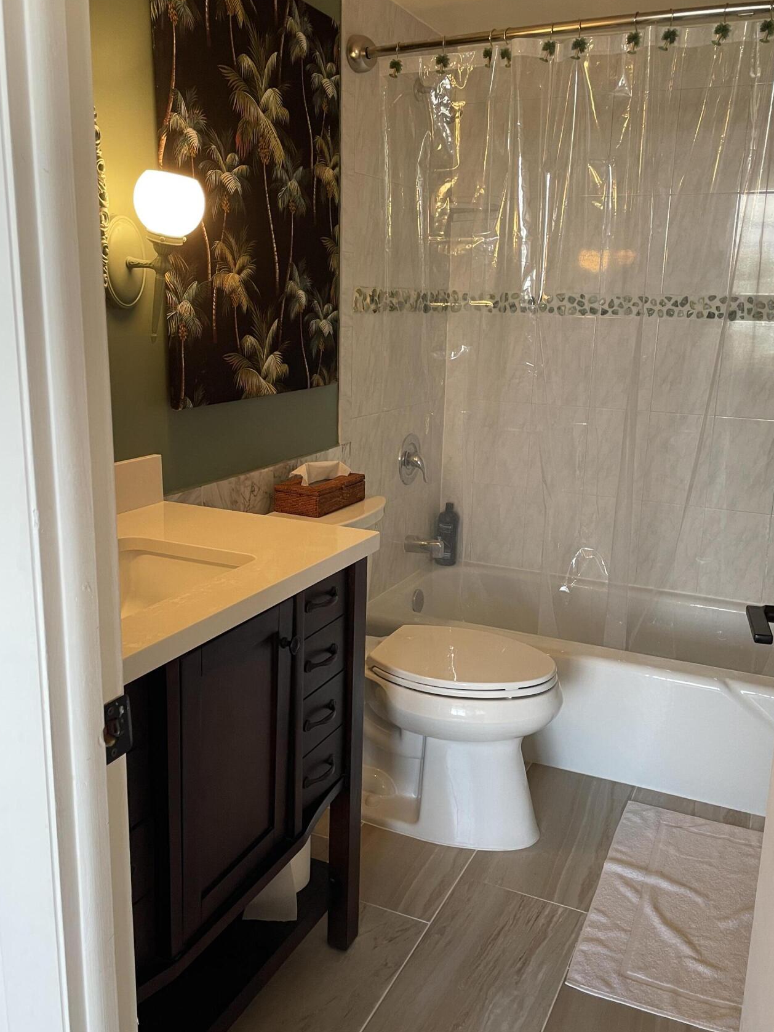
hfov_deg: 45.4
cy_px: 528
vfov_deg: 58.3
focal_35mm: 31
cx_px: 403
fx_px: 924
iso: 80
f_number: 1.6
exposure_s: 1/60
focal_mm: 4.2
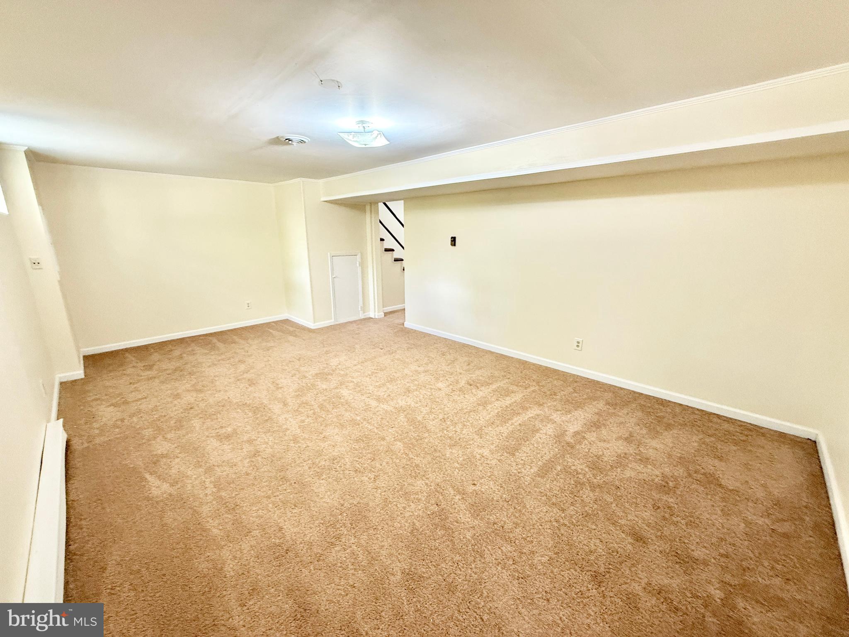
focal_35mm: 14
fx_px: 343
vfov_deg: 85.7
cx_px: 424
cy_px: 318
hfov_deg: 102.1
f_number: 2.2
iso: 320
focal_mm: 2.22
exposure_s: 1/60
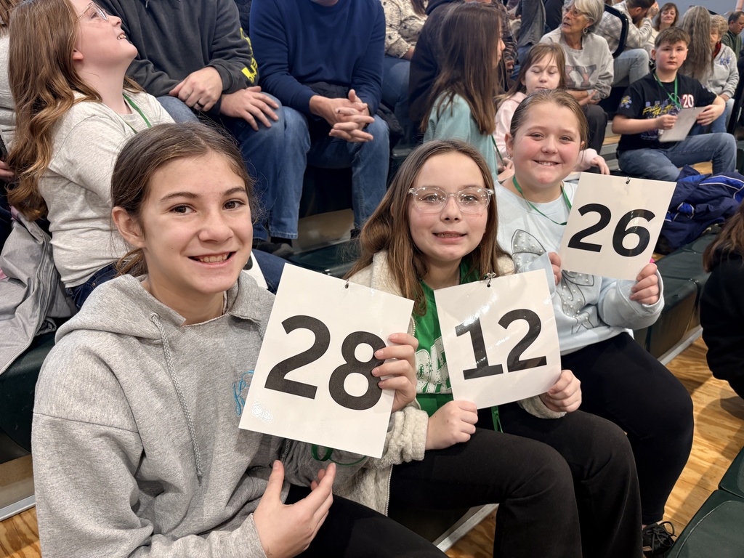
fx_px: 559
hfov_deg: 67.3
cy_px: 279
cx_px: 372
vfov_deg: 53.1
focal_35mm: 26
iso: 80
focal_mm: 5.96
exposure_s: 1/60
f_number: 1.6
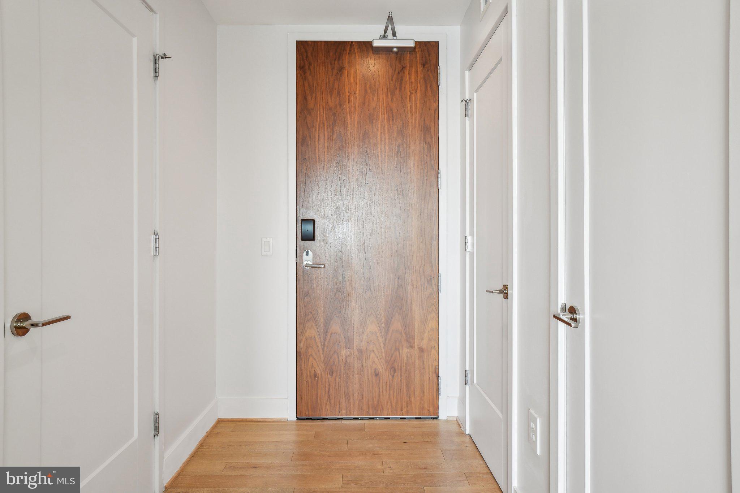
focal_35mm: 21
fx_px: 432
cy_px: 246
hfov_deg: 81.2
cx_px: 370
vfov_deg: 59.5
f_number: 7.1
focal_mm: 14
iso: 100
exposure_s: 1/6
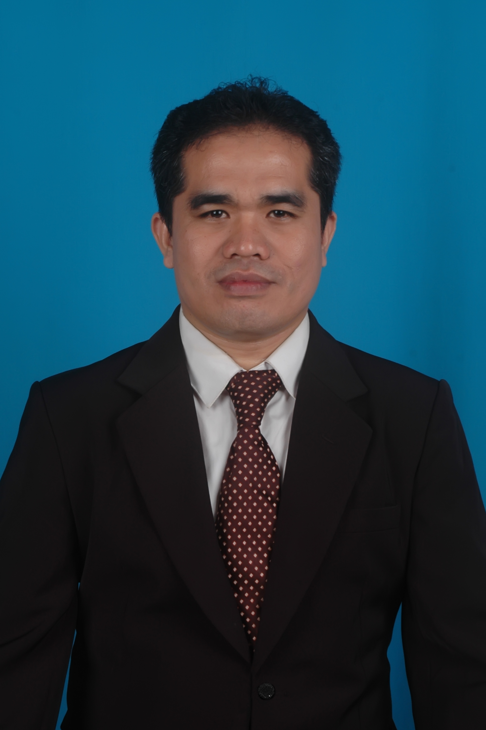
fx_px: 1156
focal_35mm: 57
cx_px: 243
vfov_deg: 35.1
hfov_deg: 23.7
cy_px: 365
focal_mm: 38
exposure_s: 1/125
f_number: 11
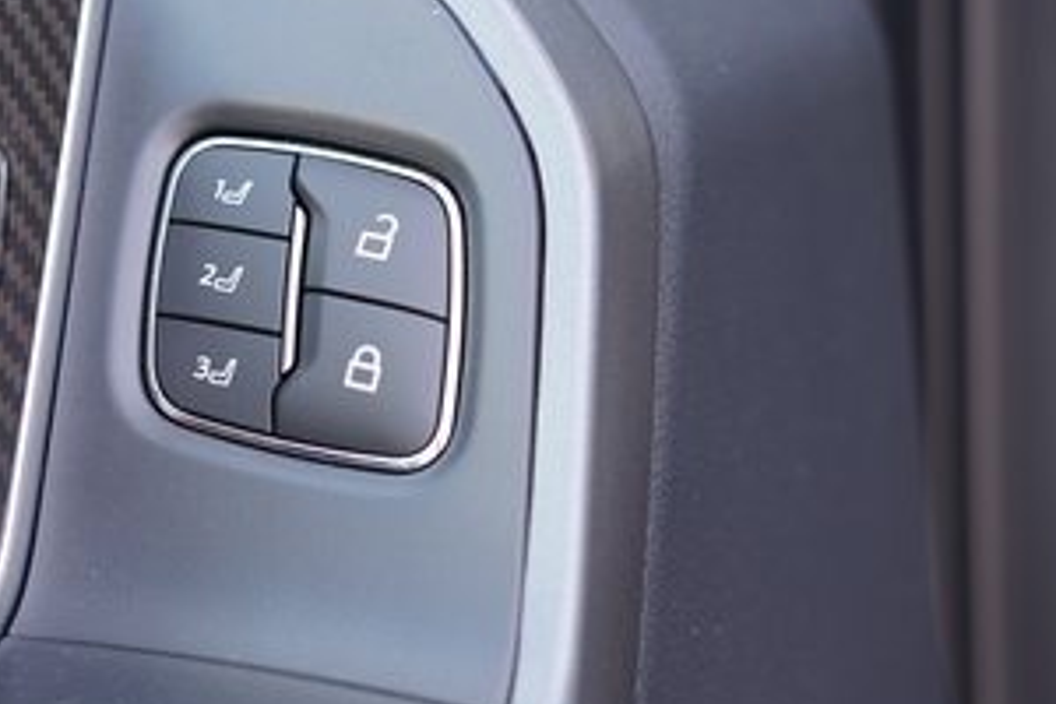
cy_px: 322
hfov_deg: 21.1
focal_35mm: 96
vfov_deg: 14.2
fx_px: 2816
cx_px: 253
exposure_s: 1/60
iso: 125
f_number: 4
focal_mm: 45
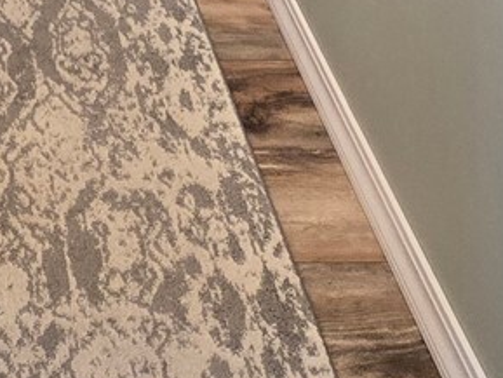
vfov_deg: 13.3
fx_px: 1047
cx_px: -73
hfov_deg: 24.8
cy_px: -592
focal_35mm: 72
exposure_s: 1/60
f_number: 2.2
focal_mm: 2.2
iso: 250
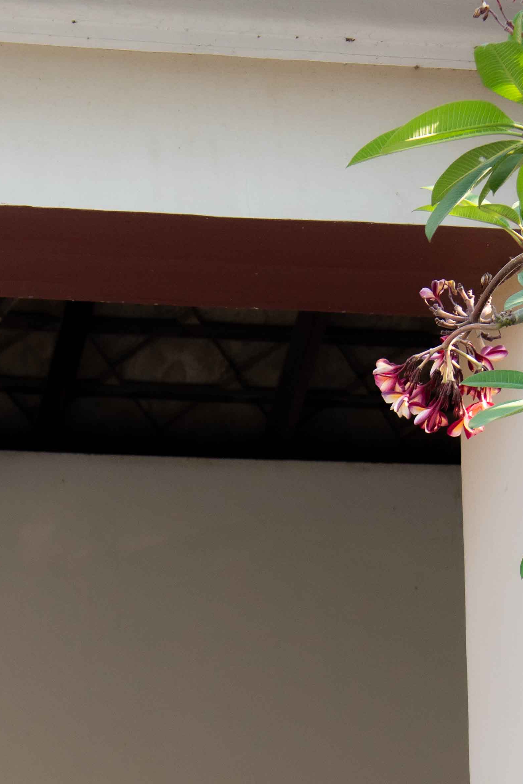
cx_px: -168
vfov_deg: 11.4
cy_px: 1373
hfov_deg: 8.0
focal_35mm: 169
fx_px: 3682
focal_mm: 42
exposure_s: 1/500
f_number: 3.5
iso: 160
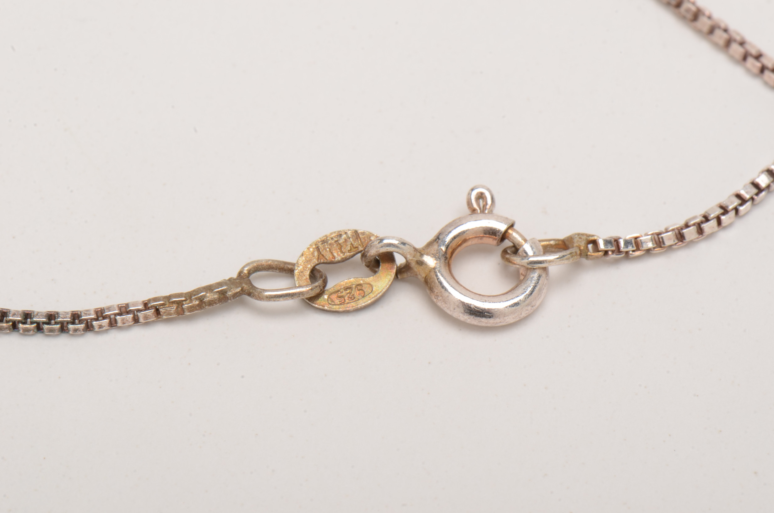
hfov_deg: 16.1
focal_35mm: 128
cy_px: 256
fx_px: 2736
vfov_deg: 10.7
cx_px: 387
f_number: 25
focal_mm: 85
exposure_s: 1/160
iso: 100
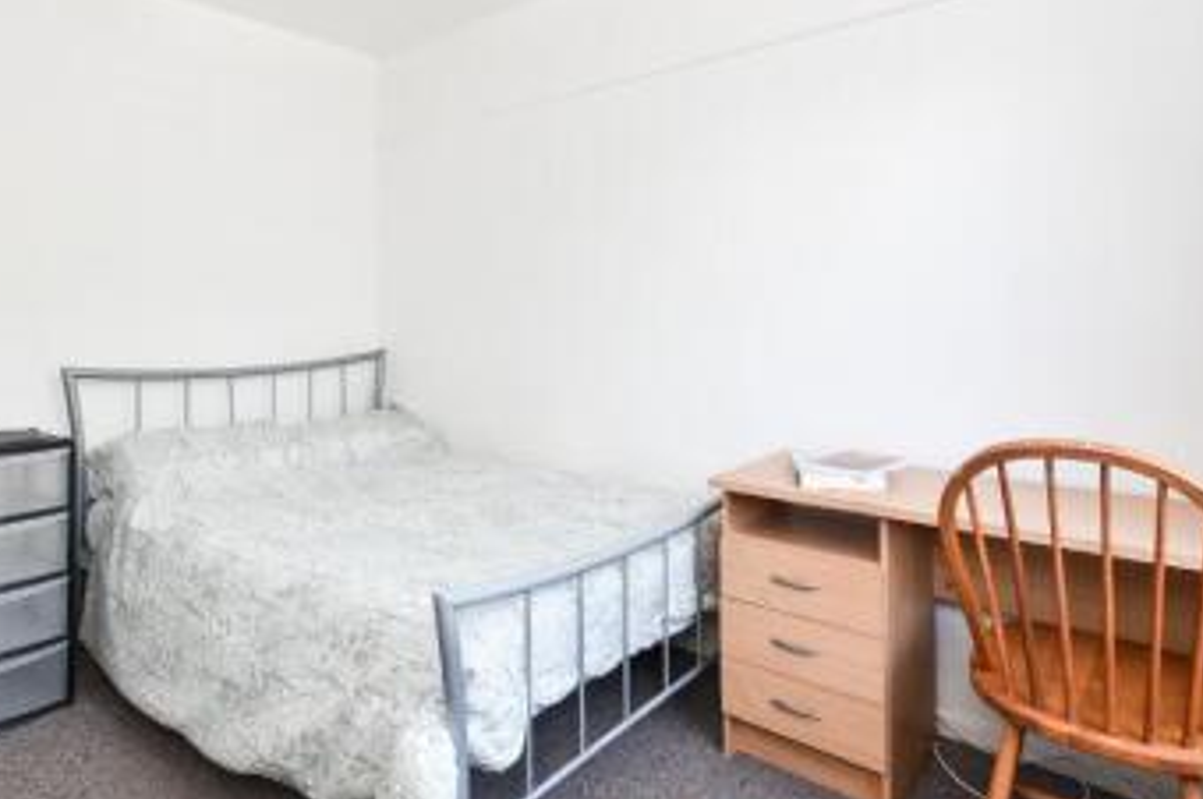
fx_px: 701
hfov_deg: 81.1
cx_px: 559
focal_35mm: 21
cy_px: 295
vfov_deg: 58.6
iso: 200
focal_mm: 10
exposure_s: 1/4
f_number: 9
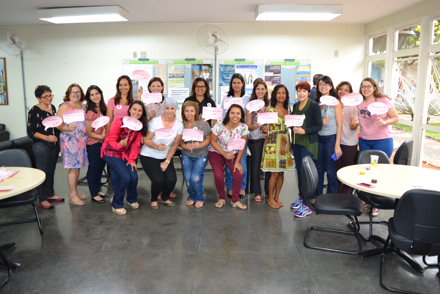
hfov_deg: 67.4
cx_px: 220
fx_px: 330
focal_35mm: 27
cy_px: 147
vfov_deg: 47.9
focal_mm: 18
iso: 720
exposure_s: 1/60
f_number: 3.5
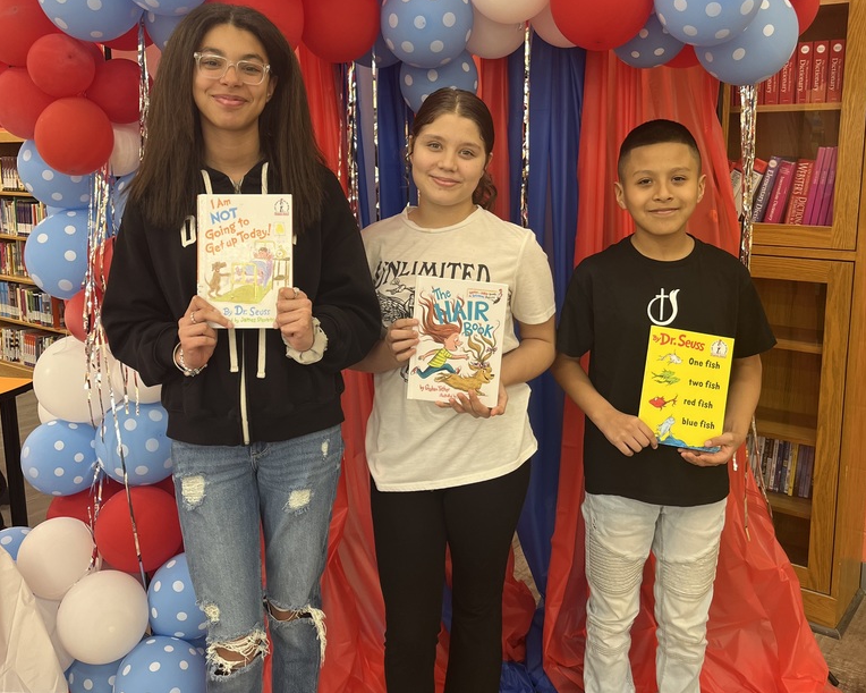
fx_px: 871
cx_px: 434
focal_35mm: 34
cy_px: 295
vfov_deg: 43.2
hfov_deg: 52.8
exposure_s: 1/60
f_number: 1.6
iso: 80
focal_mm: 5.1
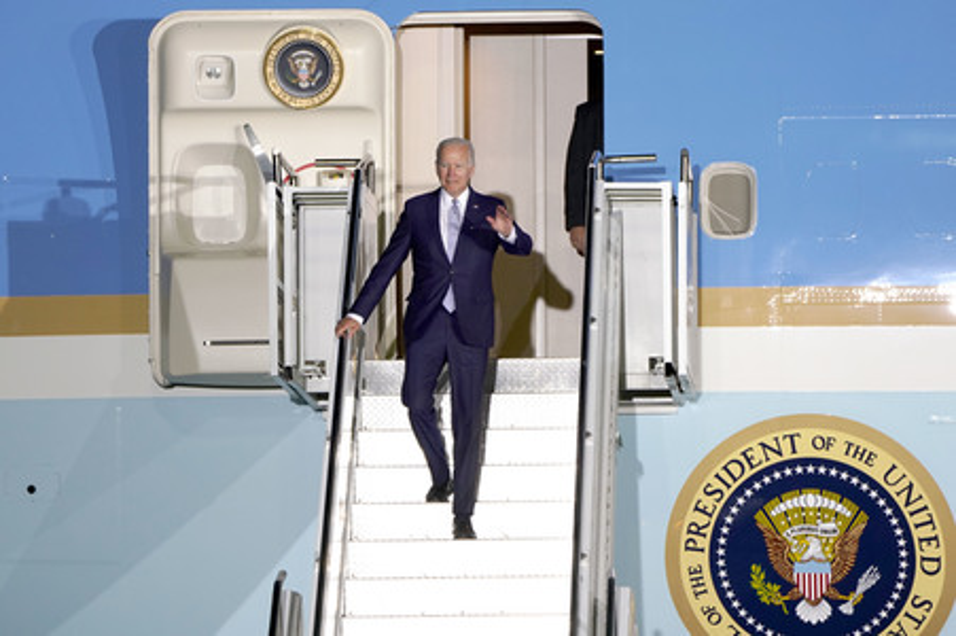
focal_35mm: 256
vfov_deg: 5.4
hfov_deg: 8.1
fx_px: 6793
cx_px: 478
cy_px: 318
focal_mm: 256
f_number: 5.6
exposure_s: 1/250
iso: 800
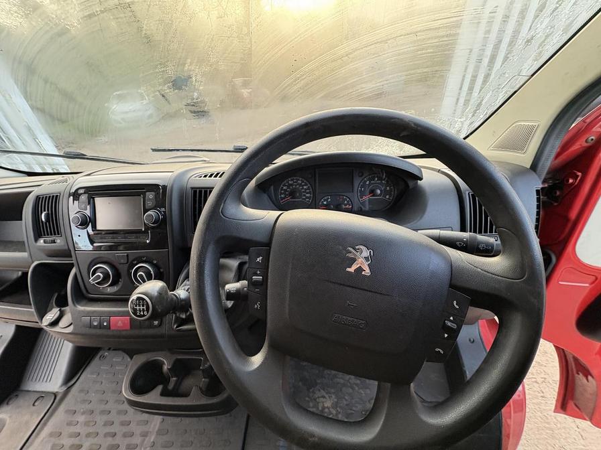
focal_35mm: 14
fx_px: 243
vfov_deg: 85.7
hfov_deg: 102.1
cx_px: 300
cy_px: 225
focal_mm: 2.22
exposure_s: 1/89
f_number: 2.2
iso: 200
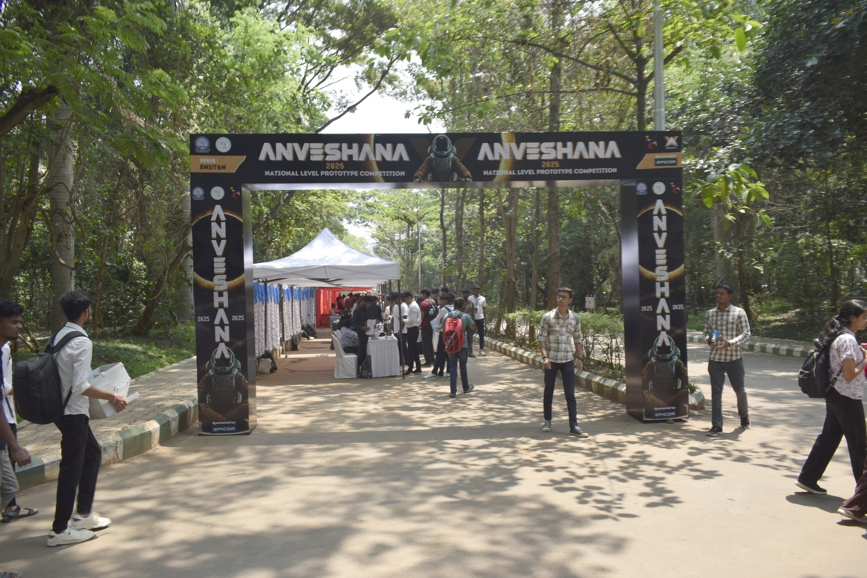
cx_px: 434
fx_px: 722
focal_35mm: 30
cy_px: 289
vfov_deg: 43.6
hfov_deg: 61.9
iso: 100
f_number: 6.3
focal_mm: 20
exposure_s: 1/160
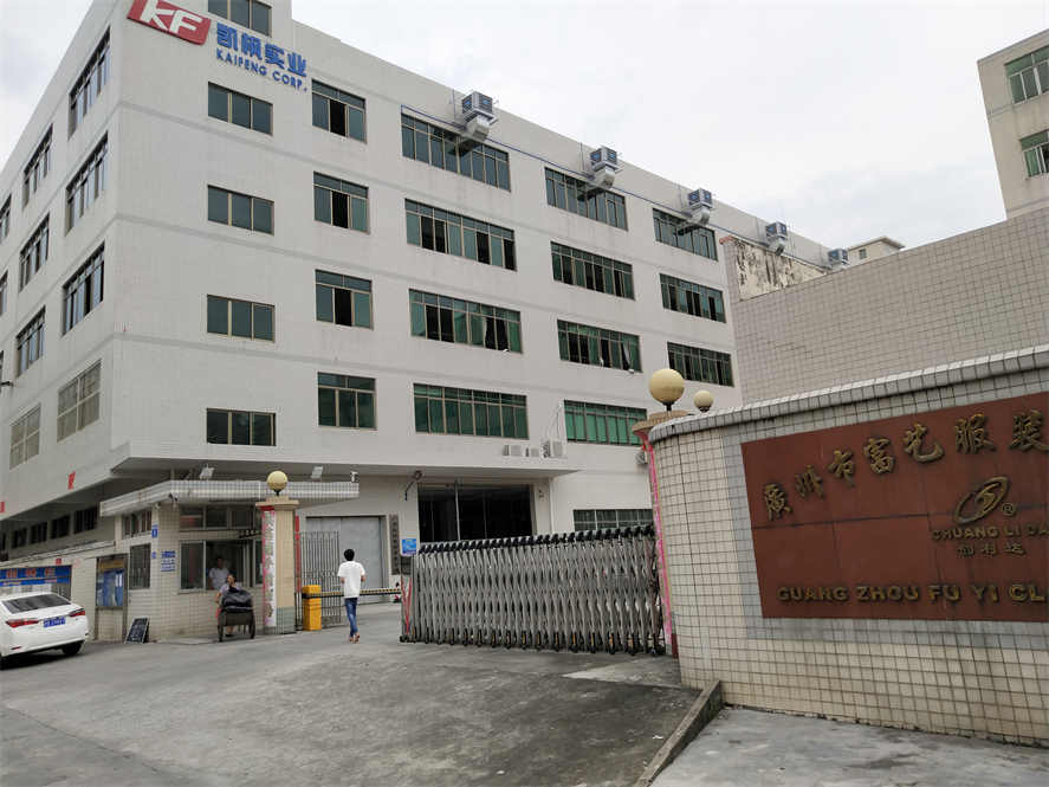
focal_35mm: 30
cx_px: 524
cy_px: 394
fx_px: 909
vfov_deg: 46.8
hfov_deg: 60.0
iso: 133
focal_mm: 3.95
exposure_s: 1/1062
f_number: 1.8
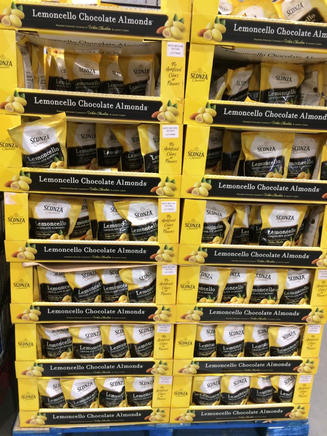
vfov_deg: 61.7
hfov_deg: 48.2
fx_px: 365
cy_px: 218
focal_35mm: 29
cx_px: 164
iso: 160
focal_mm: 4.15
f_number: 2.2
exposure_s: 1/30
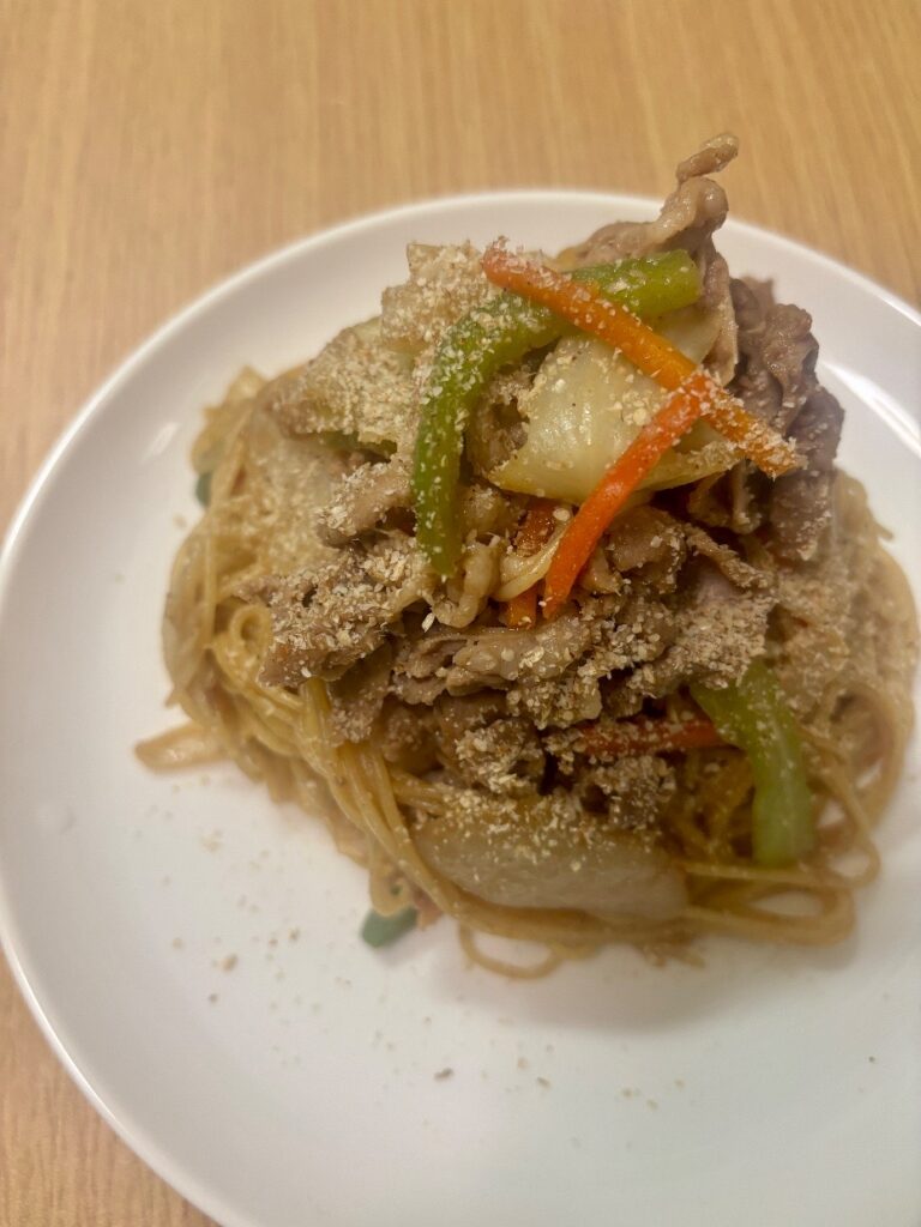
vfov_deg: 67.3
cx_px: 460
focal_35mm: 26
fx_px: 922
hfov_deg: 53.1
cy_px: 614
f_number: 1.6
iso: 160
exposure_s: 1/60
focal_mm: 5.96
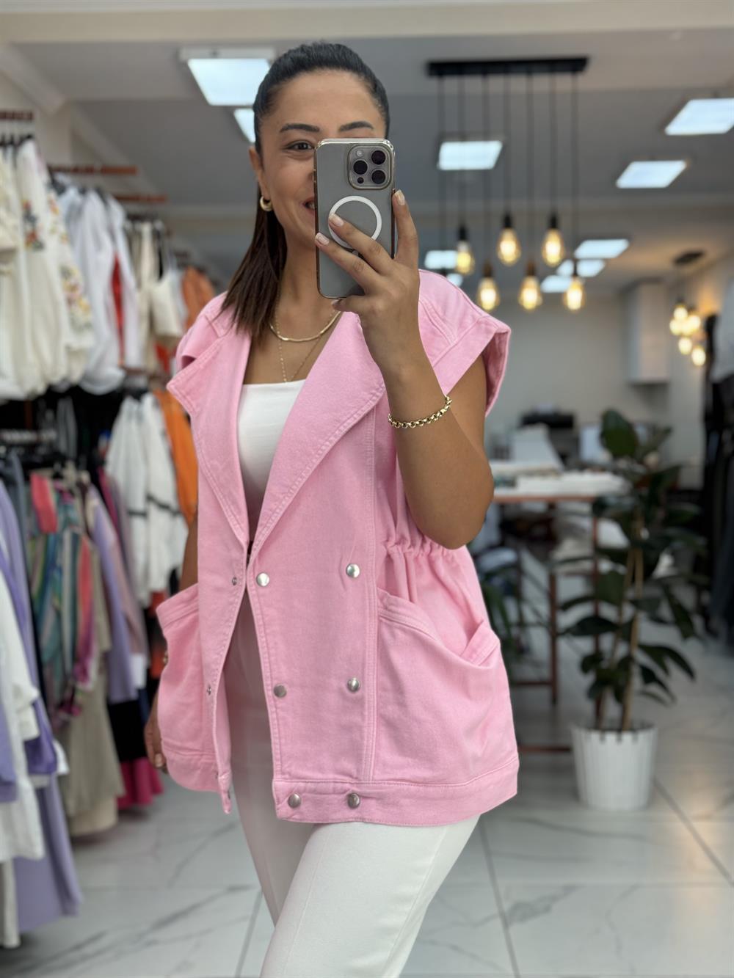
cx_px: 367
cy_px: 489
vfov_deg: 39.7
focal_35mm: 48
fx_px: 1357
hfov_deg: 30.3
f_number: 1.78
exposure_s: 1/100
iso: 64
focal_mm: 6.76
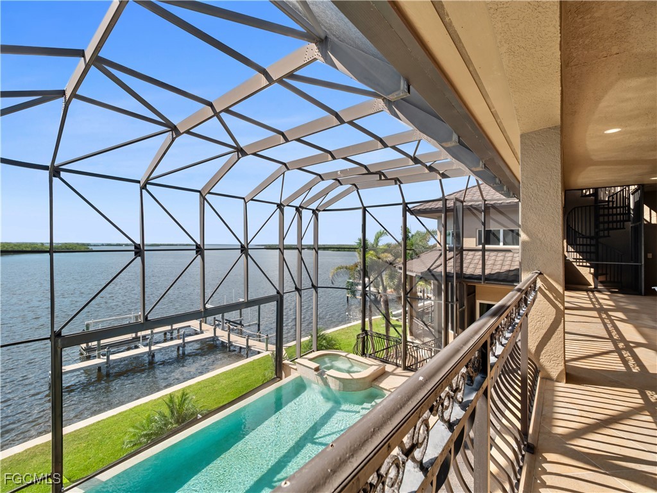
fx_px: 266
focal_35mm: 14
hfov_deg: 102.1
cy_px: 246
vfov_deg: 85.7
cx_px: 328
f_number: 7.1
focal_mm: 7
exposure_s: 1/100
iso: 200
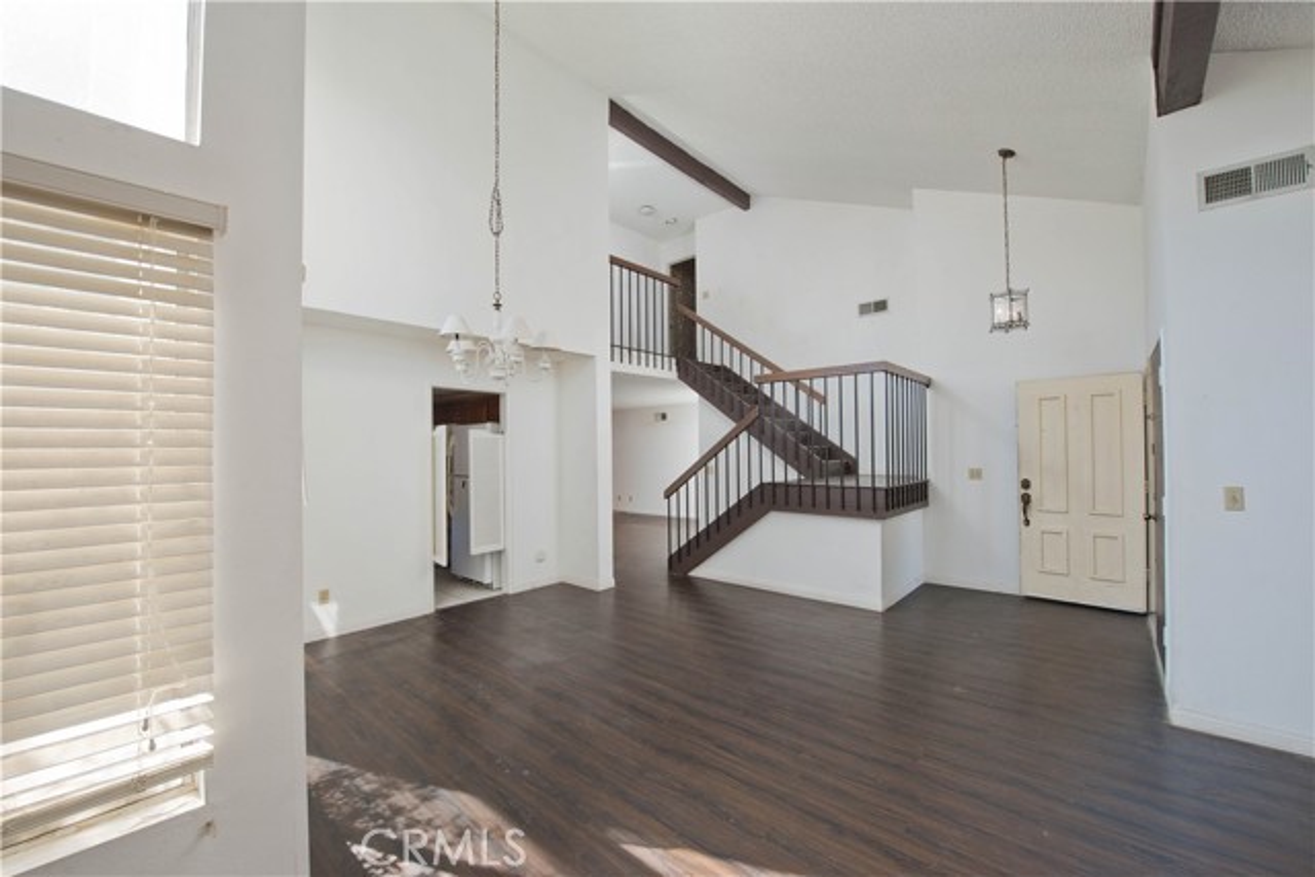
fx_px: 511
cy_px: 438
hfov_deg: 104.2
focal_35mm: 14
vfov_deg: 81.2
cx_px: 658
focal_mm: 14
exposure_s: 1/200
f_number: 6.3
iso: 400
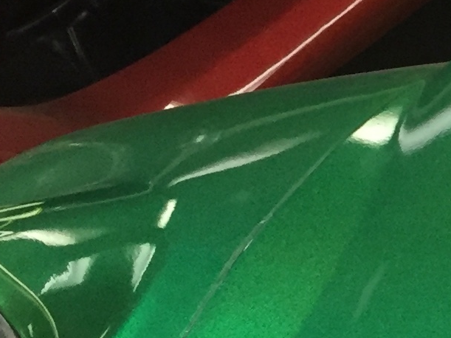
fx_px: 2019
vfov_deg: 9.5
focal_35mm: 155
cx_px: 934
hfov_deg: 11.4
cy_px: 292
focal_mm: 4.15
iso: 160
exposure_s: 1/30
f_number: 2.2
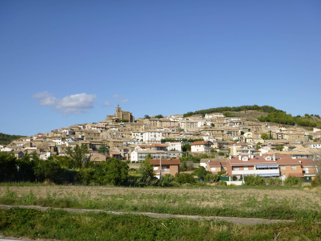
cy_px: 120
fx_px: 408
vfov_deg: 32.9
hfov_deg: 42.9
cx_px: 160
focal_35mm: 44
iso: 100
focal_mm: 7.9
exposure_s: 1/500
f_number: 4.7
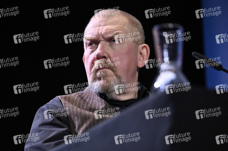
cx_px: 114
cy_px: 76
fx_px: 1266
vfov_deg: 6.9
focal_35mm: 200
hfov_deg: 10.3
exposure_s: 1/320
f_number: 2.8
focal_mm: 200
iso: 2500
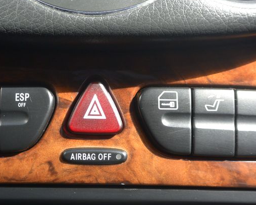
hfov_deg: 33.9
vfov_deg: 27.6
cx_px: 85
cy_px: 117
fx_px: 416
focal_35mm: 55
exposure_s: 1/250
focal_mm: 11
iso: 160
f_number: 3.5
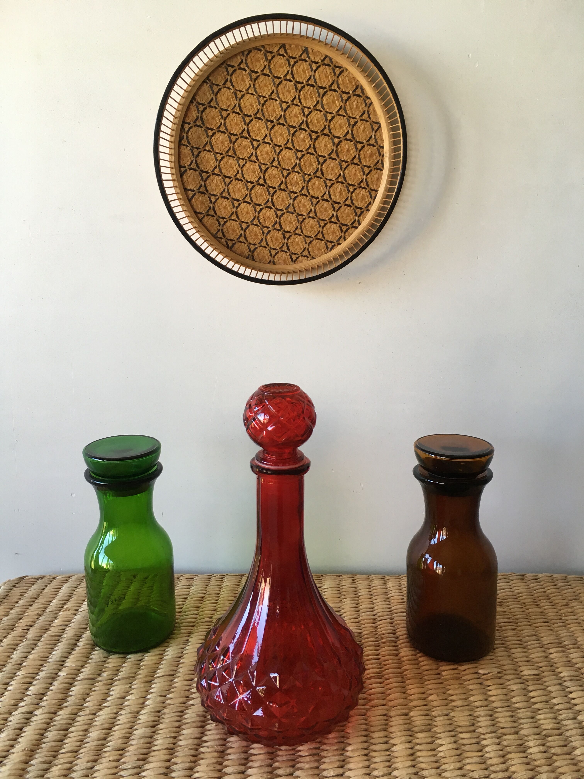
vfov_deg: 61.7
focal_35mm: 29
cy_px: 390
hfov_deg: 48.2
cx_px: 292
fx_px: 652
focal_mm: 4.15
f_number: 2.2
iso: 32
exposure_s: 1/33
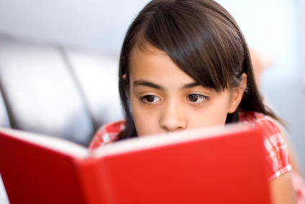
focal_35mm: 75
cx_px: 152
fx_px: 636
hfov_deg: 27.0
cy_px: 102
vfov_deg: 18.2
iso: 100
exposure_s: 1/100
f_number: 1.8
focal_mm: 50
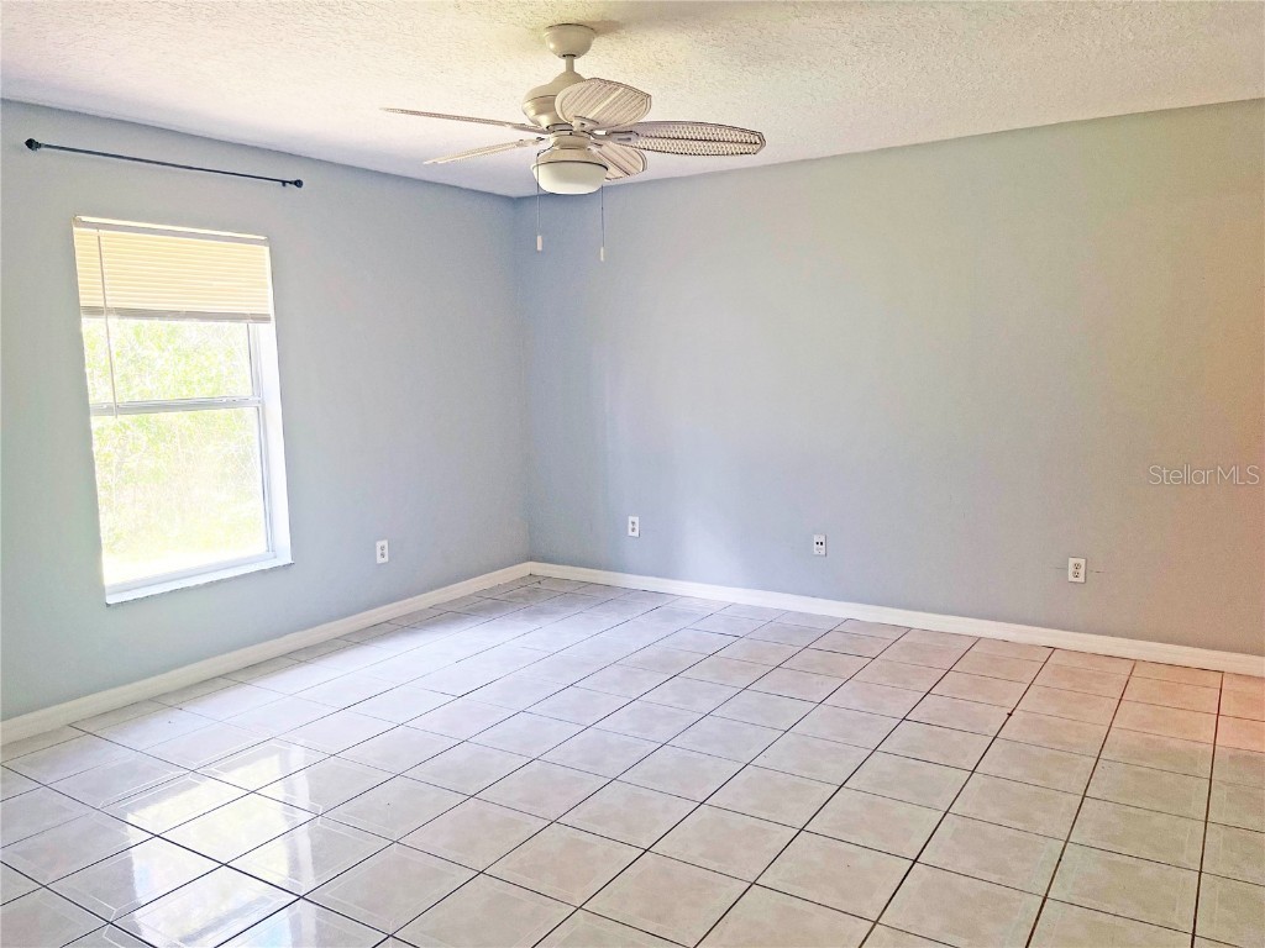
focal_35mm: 26
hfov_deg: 67.3
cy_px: 474
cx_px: 632
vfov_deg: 53.1
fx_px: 950
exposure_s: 1/60
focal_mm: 5.1
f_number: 1.6
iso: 64
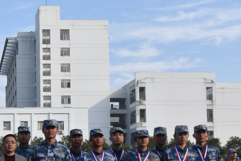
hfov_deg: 22.8
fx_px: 549
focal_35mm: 82
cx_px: -46
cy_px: 164
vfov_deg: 16.3
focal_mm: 22
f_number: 25
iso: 400
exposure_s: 1/100
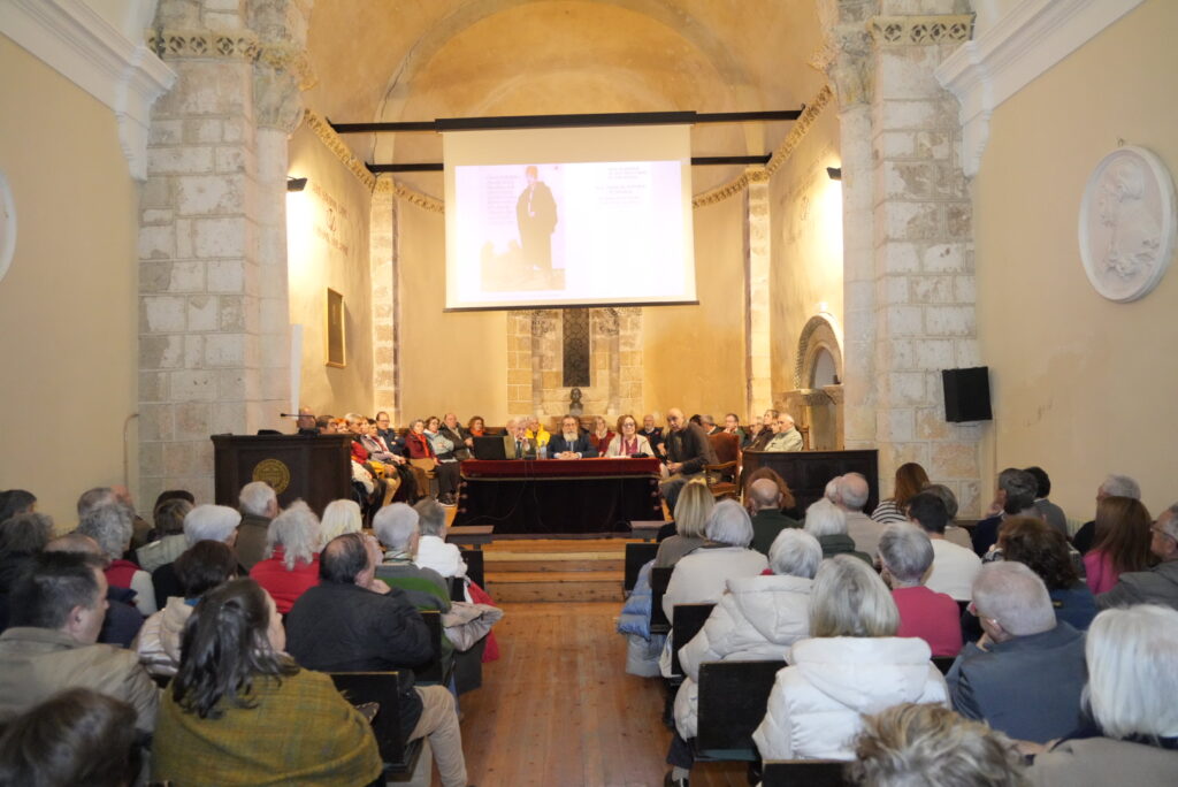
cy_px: 394
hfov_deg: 73.7
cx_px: 589
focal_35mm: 24
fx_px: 786
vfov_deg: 53.2
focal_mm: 24
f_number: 4
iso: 6400
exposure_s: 1/200
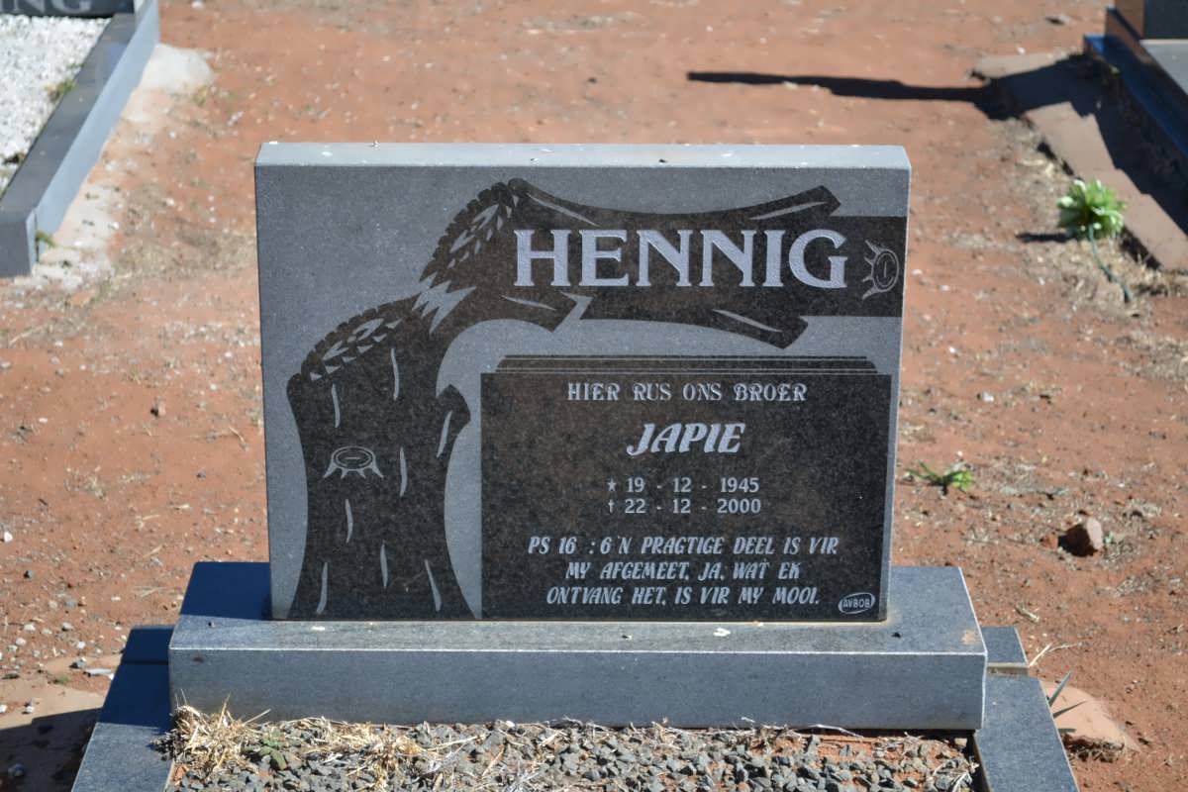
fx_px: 2722
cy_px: 396
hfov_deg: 24.6
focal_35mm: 82
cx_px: 594
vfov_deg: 16.6
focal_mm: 55
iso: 160
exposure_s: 1/125
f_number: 5.6
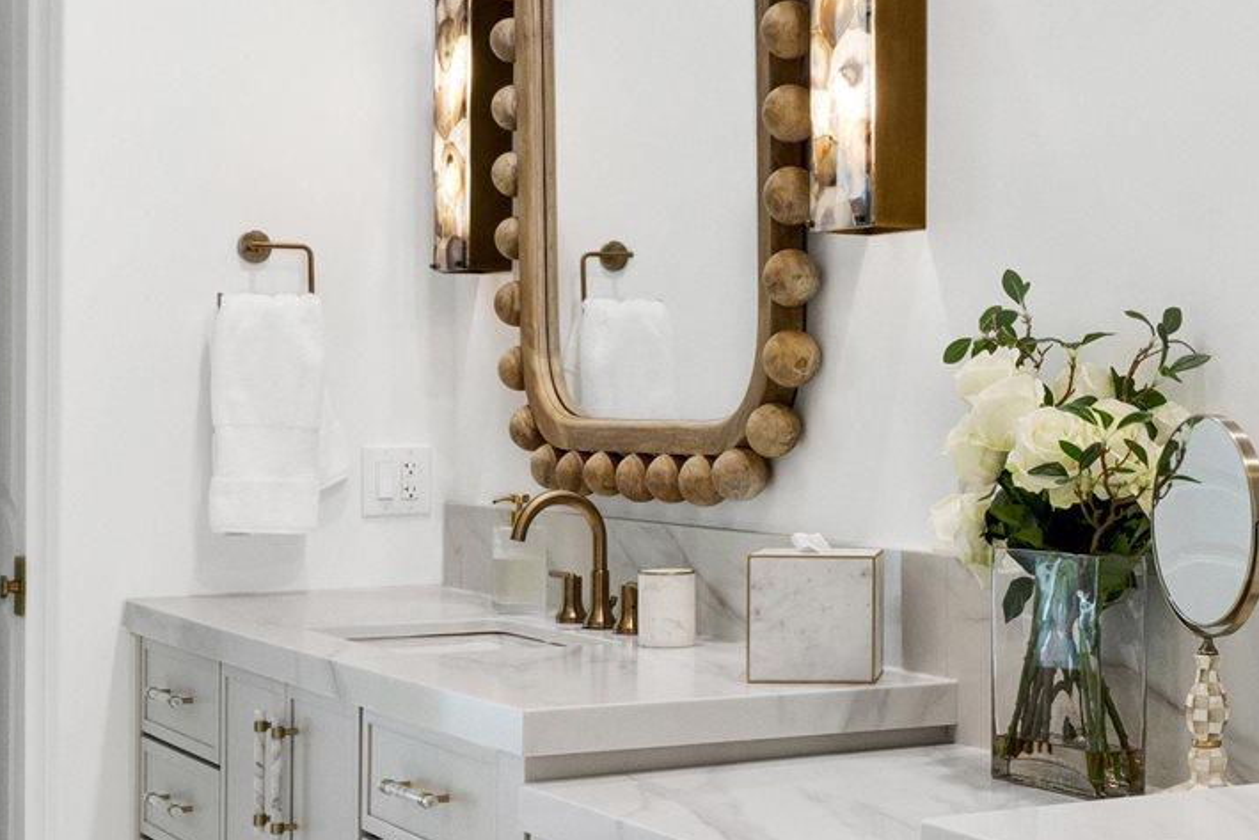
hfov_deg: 29.2
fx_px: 2349
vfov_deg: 20.3
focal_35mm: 67
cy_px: 391
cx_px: 1035
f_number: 11
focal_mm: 15.5
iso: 400
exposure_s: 1/40
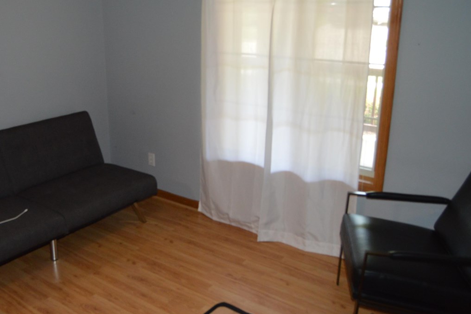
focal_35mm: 34
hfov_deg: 55.2
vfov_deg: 38.8
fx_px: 445
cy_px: 137
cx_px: 178
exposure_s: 1/60
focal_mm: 18
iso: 1000
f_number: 3.5
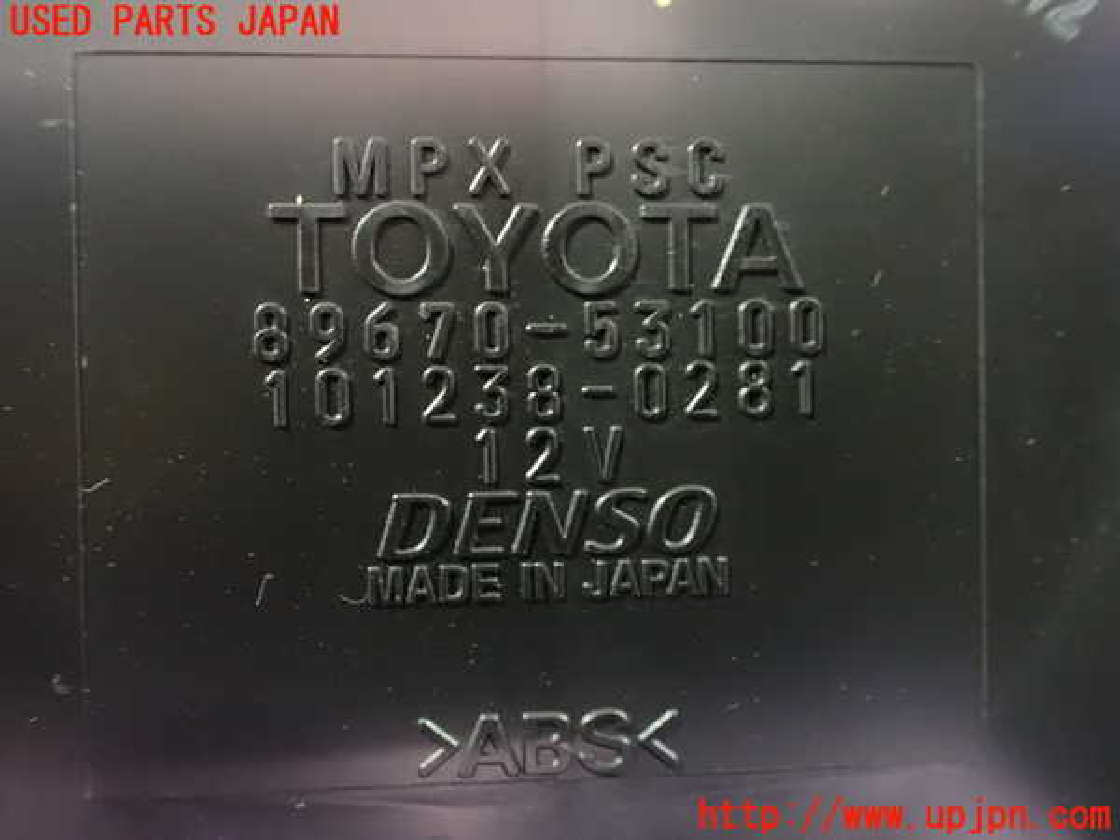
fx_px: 971
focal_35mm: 30
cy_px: 420
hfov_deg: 60.0
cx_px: 560
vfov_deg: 46.8
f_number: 2.3
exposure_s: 1/13
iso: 1600
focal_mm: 5.4
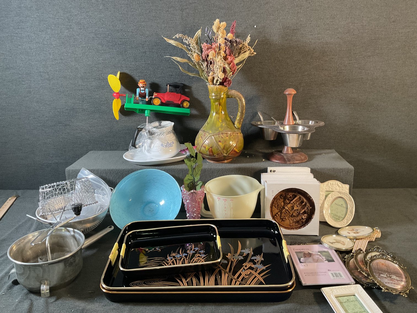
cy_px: 156
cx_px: 208
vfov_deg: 48.2
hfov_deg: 61.7
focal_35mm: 29
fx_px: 349
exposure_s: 1/60
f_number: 1.8
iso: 200
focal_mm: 3
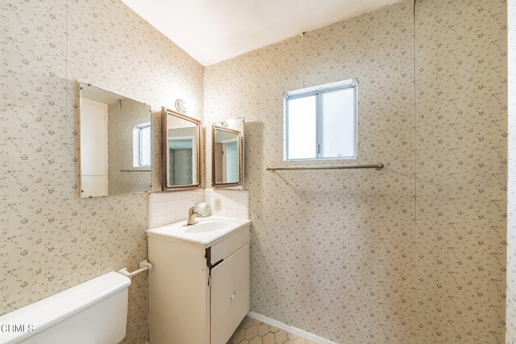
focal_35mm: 12
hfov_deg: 112.6
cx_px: 258
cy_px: 172
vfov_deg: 90.0
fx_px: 172
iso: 1600
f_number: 7.1
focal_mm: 12
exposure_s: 1/80
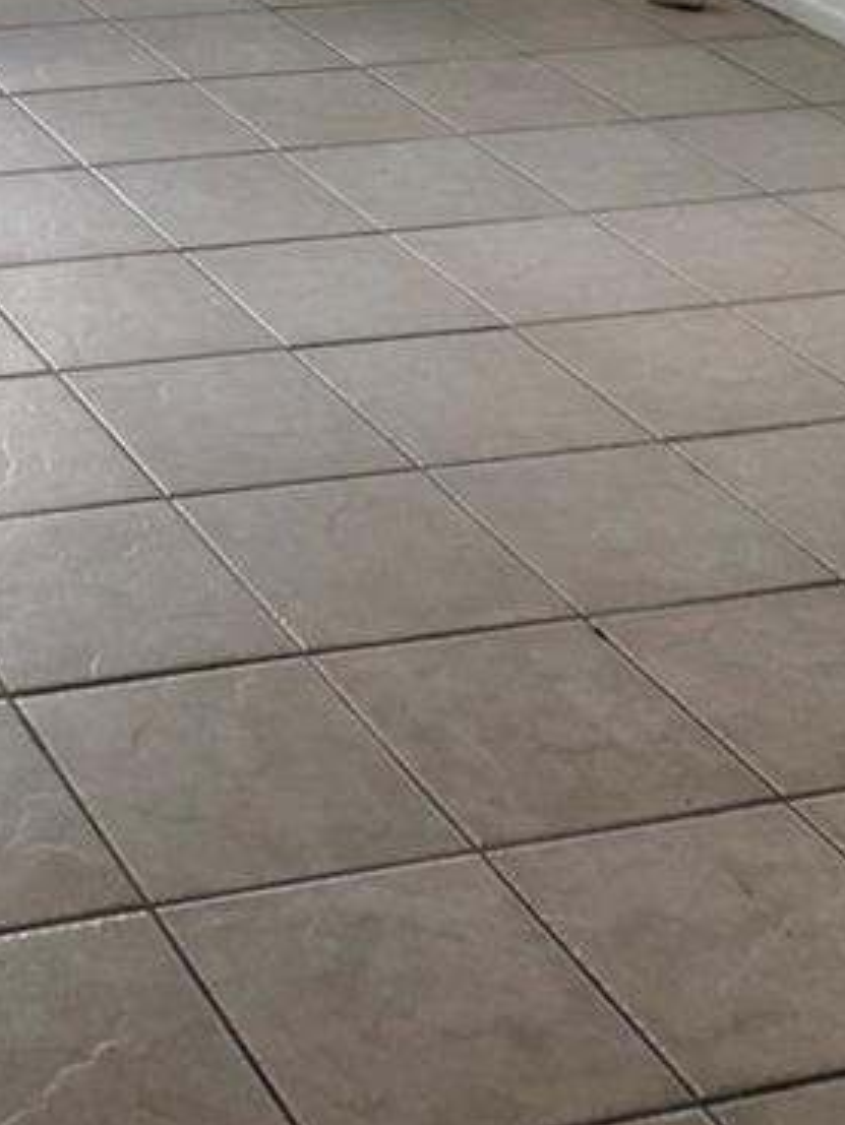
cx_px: -207
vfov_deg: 23.7
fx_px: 2537
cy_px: -58
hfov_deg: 17.9
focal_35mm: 78
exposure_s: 1/121
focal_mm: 6.76
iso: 100
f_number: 1.78
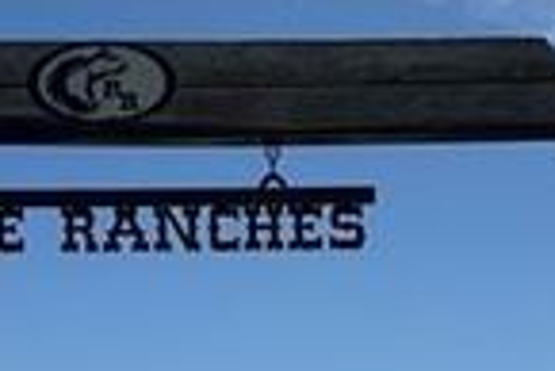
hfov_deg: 17.7
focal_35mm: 115
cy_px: 526
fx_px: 1775
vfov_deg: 11.5
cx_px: 126
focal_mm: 6.86
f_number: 1.78
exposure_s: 1/9709
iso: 80
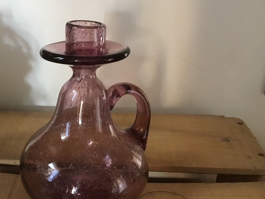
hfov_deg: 38.1
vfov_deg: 29.7
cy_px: 94
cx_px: 71
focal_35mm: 49
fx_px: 375
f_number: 2.4
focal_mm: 3.3
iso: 250
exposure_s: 1/17
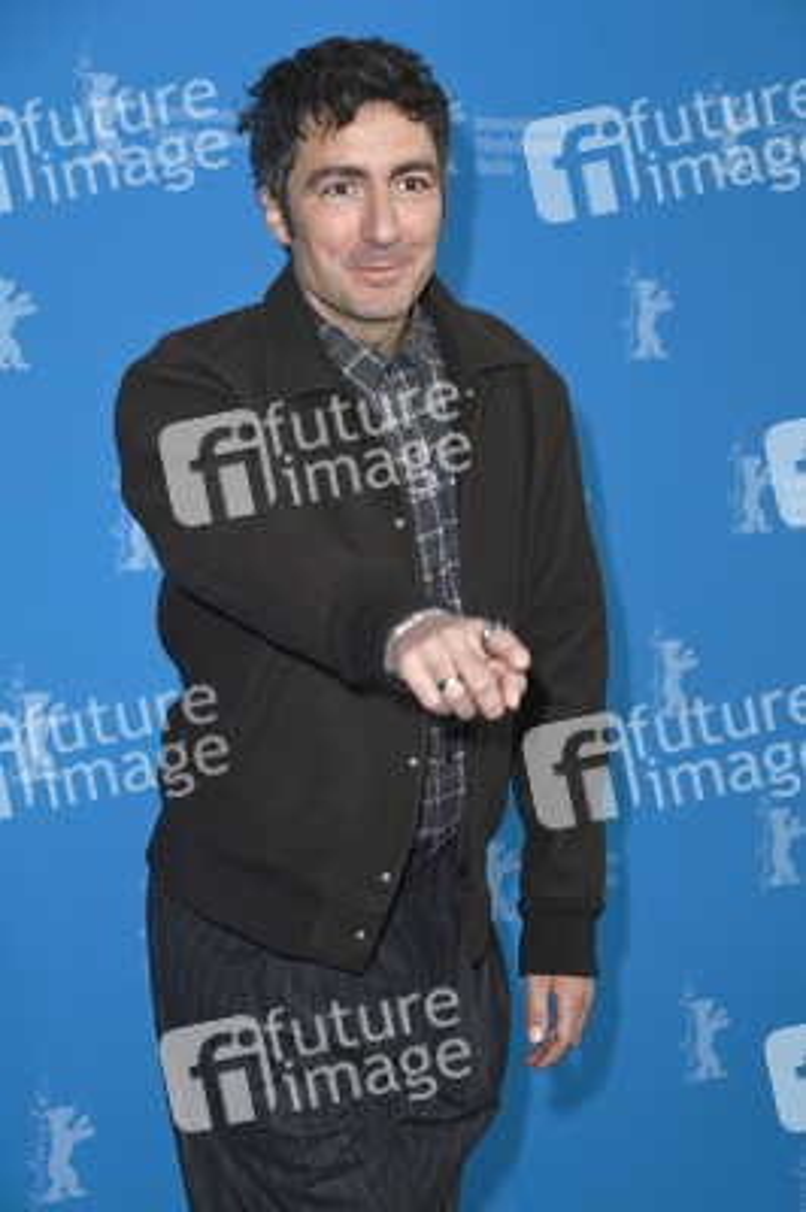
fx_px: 3095
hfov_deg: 14.8
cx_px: 403
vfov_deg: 22.2
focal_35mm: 92
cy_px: 606
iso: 640
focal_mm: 92
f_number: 5.6
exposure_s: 1/250
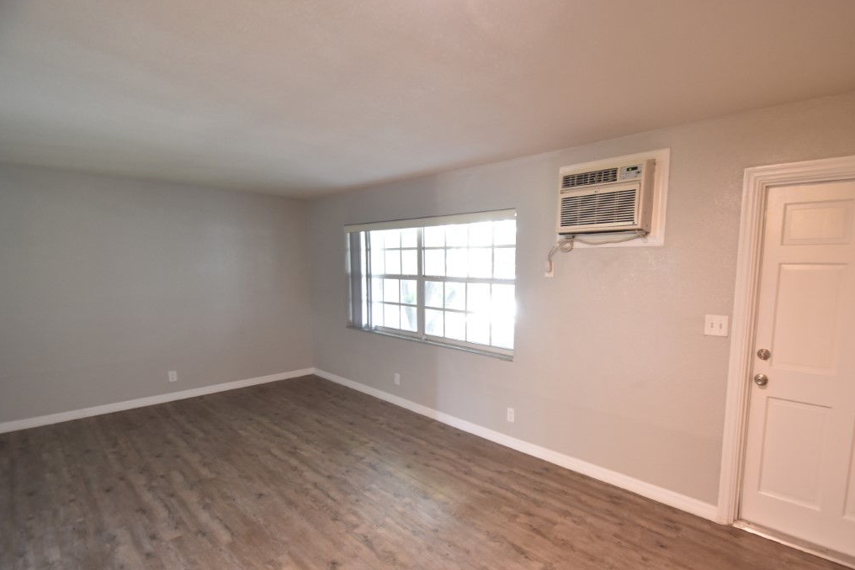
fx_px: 404
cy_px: 315
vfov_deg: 70.3
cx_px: 480
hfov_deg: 92.8
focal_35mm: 17
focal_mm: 10
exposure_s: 1/15
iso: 800
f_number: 3.5
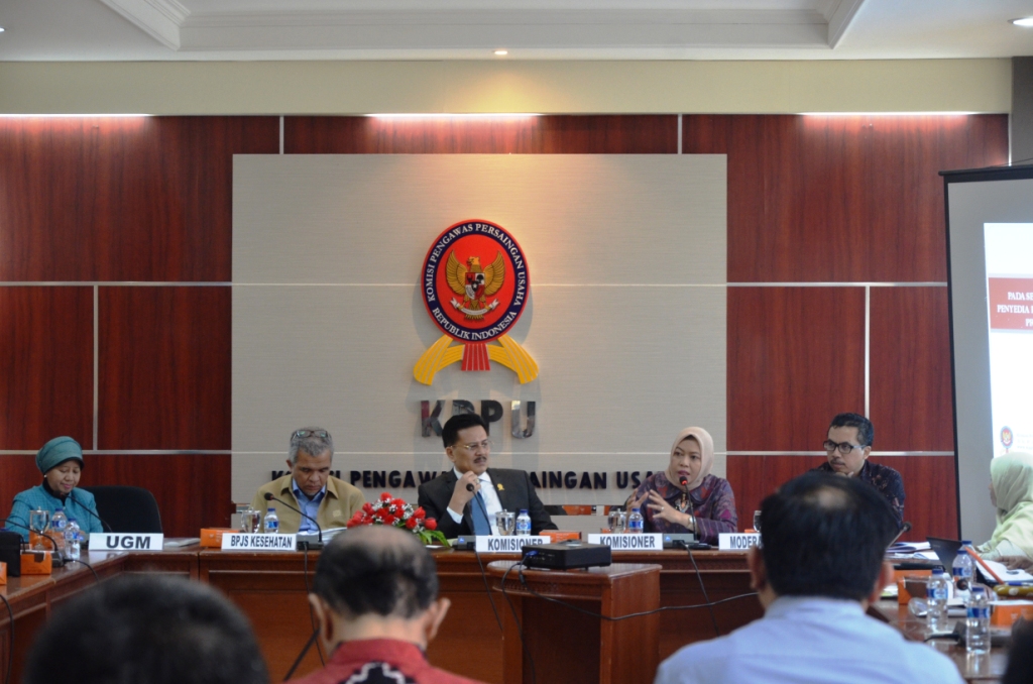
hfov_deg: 22.0
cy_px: 342
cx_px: 516
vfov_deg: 14.6
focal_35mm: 93
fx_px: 2663
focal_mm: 62
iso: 1250
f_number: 5.3
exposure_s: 1/30
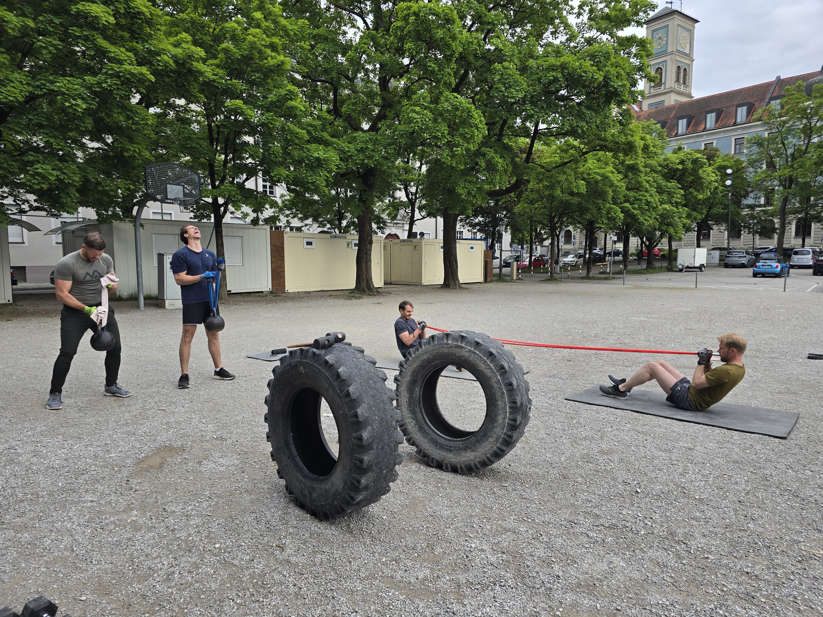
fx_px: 547
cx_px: 412
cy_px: 308
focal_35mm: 23
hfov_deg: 73.9
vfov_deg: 58.9
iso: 25
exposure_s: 1/180
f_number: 1.7
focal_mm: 6.3
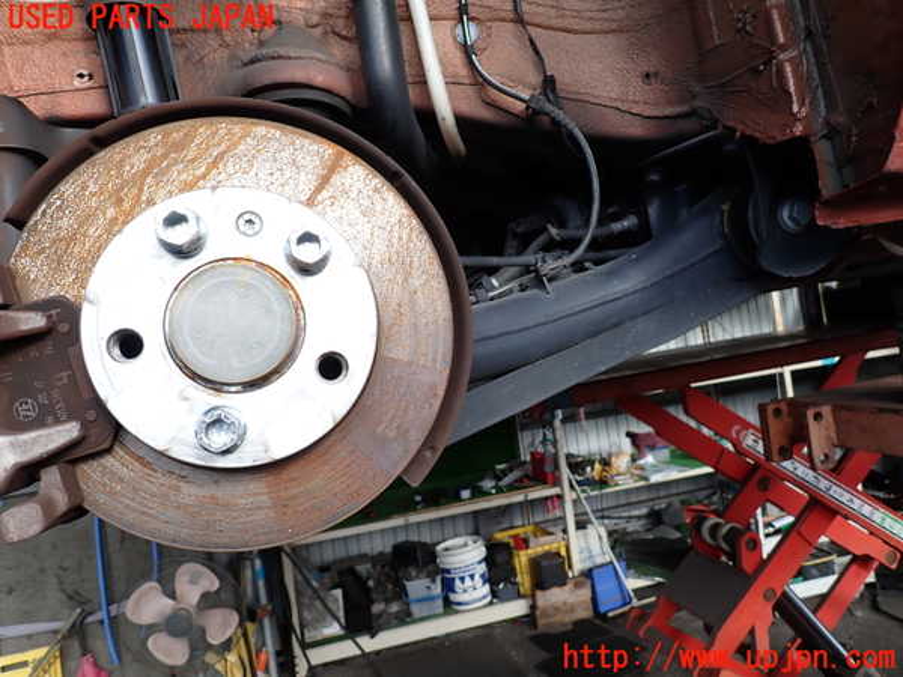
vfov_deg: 54.9
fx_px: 652
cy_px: 338
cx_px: 452
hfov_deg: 69.4
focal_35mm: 25
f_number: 2.8
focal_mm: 4.5
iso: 100
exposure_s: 1/320
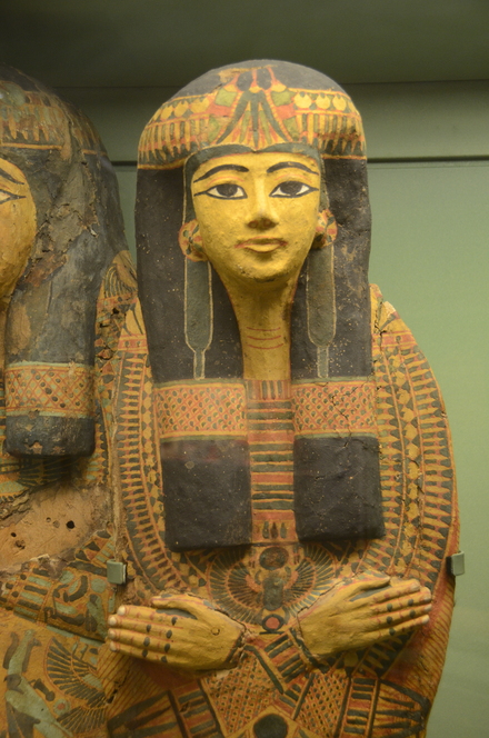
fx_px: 1105
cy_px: 369
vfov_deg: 36.9
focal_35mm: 54
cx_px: 244
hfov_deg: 25.0
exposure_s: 1/40
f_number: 4.2
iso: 1000
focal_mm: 36
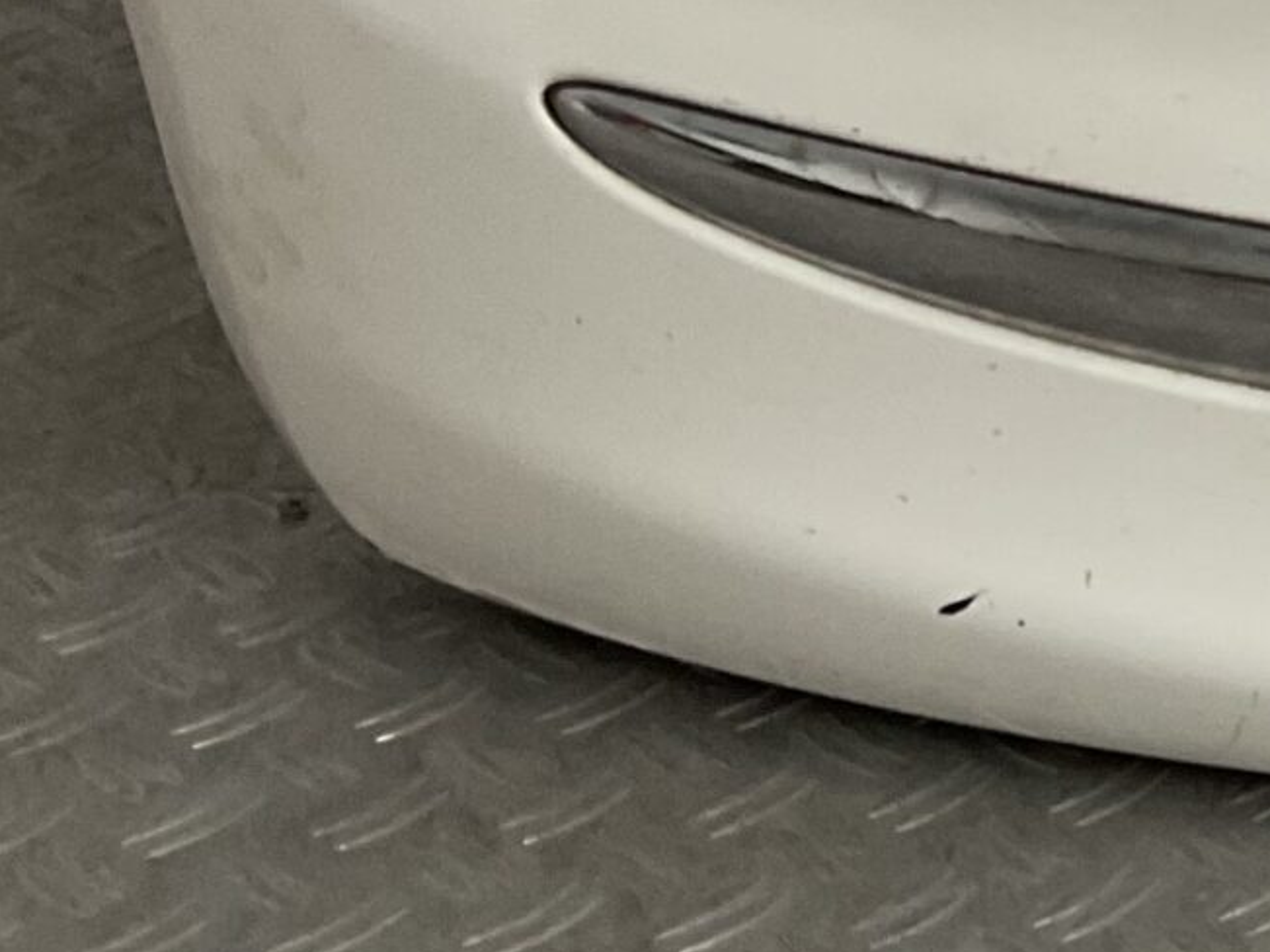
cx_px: 2165
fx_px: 4182
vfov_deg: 12.5
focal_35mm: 114
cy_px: -332
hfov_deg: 15.3
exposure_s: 1/50
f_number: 1.8
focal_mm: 3
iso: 40
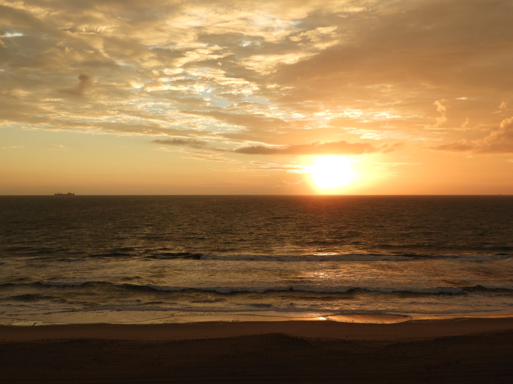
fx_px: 593
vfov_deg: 36.0
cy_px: 192
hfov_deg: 46.8
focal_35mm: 40
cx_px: 256
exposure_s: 1/400
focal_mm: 7.2
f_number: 3.8
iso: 100
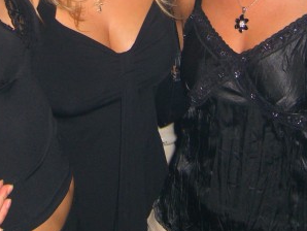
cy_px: -64
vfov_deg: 14.0
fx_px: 905
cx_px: 102
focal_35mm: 102
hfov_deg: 19.2
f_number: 2.8
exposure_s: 1/60
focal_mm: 7.9
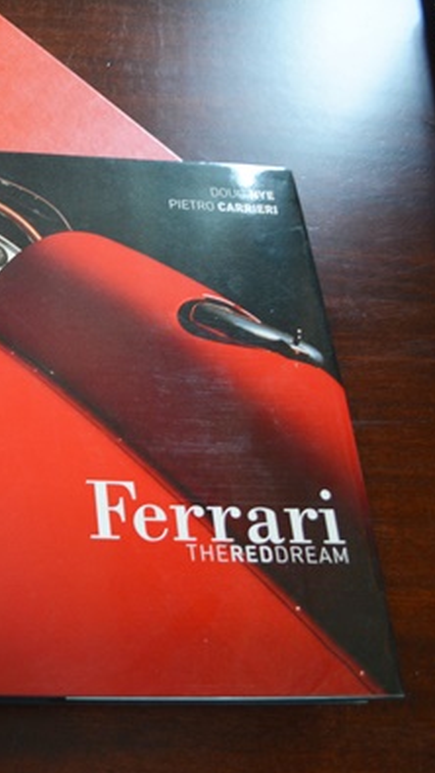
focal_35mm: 43
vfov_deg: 47.4
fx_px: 882
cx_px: -141
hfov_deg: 24.1
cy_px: 387
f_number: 4
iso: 640
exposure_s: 1/60
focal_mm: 18
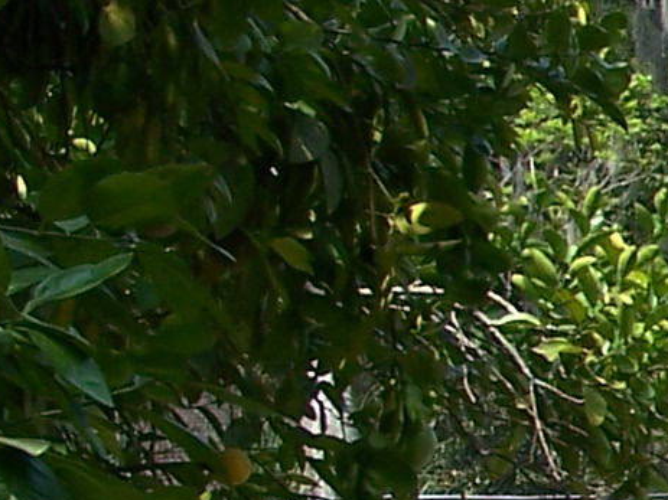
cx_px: 2153
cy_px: 669
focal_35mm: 261
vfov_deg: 5.7
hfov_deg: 6.7
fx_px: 5035
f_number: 2.8
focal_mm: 7.8
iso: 64
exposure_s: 1/640
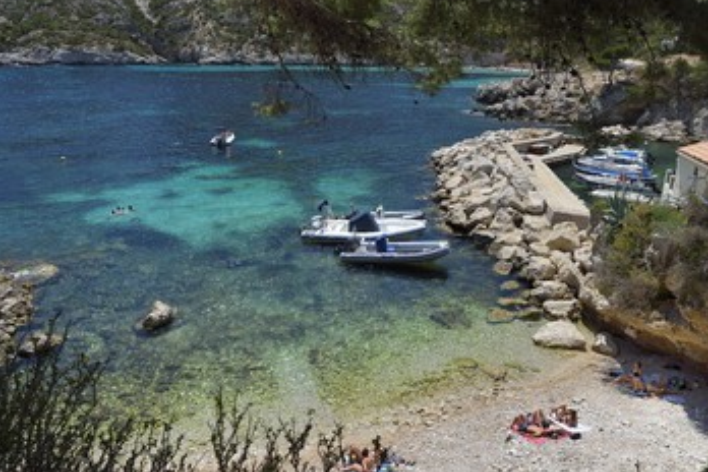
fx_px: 570
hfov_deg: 63.7
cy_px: 252
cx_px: 354
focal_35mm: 29
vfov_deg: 44.9
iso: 200
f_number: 13
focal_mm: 24
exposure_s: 1/250
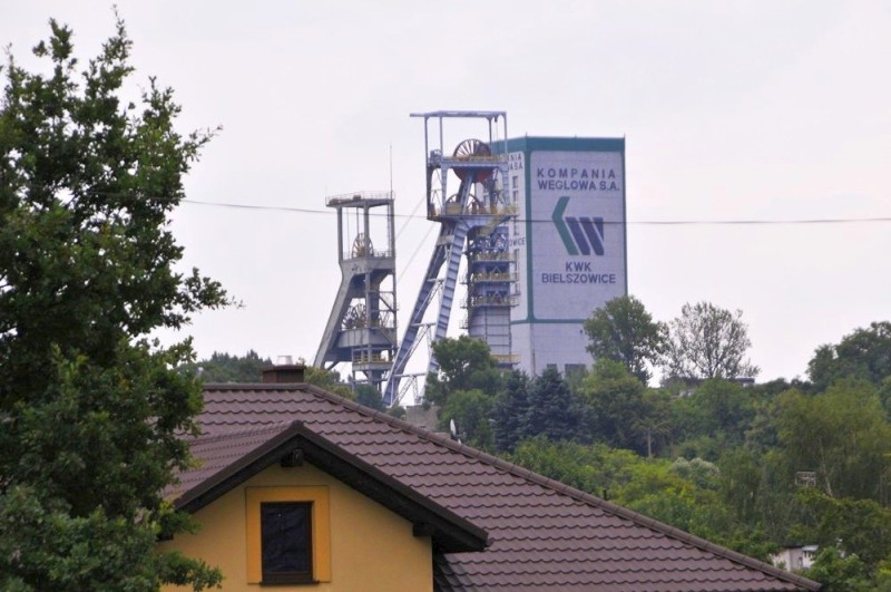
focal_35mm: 278
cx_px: 446
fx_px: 6858
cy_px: 296
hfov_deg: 7.4
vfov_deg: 4.9
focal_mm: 185
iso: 640
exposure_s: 1/1600
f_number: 7.1
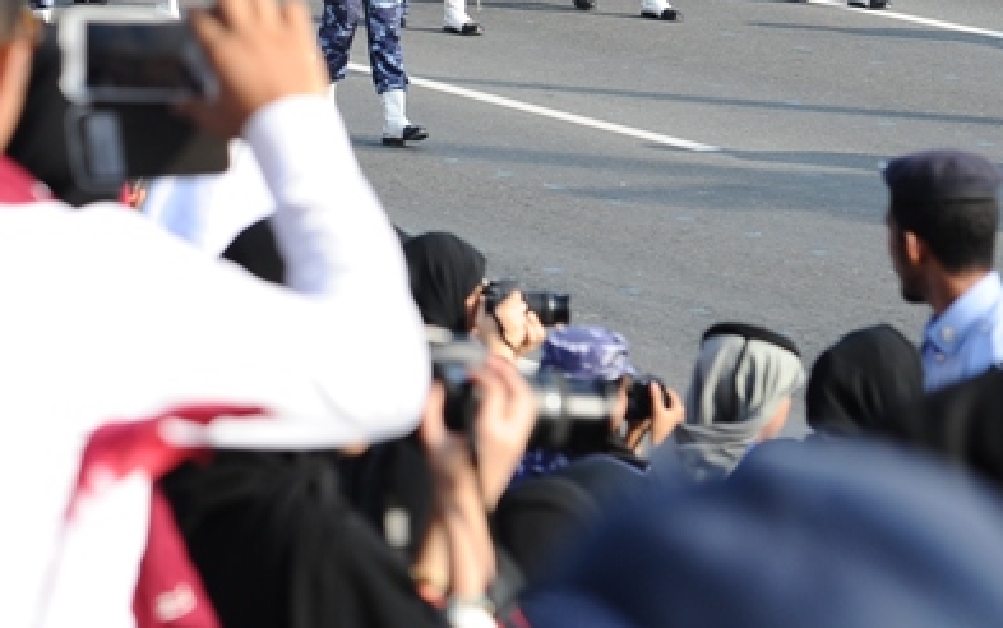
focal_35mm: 244
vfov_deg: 5.4
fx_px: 6673
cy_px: -198
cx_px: -199
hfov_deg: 8.5
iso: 320
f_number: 5.6
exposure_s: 1/640
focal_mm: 92
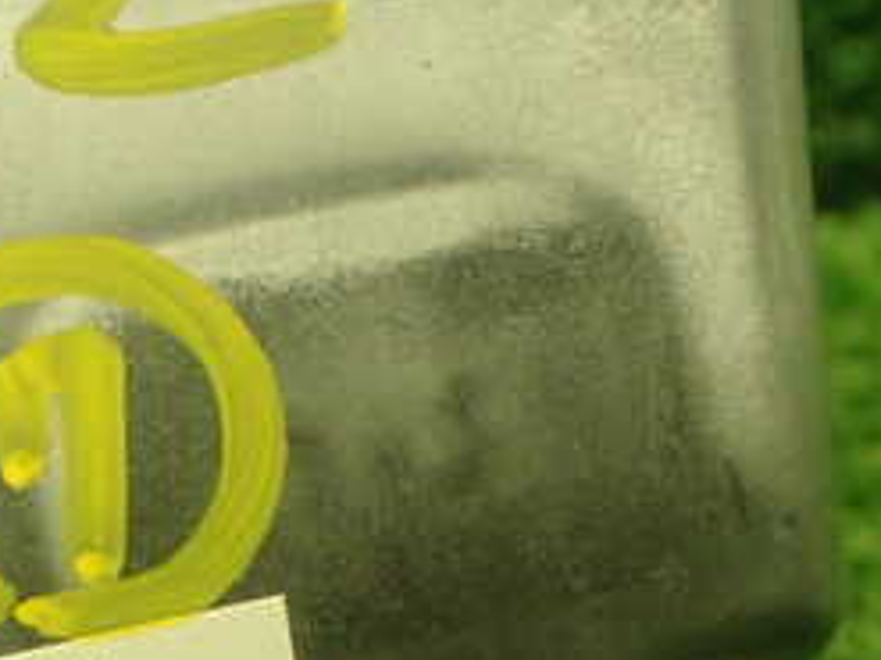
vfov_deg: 19.1
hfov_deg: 25.6
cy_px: 767
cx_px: 46
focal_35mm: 73
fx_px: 1857
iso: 500
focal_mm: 5.4
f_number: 2.3
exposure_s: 1/125
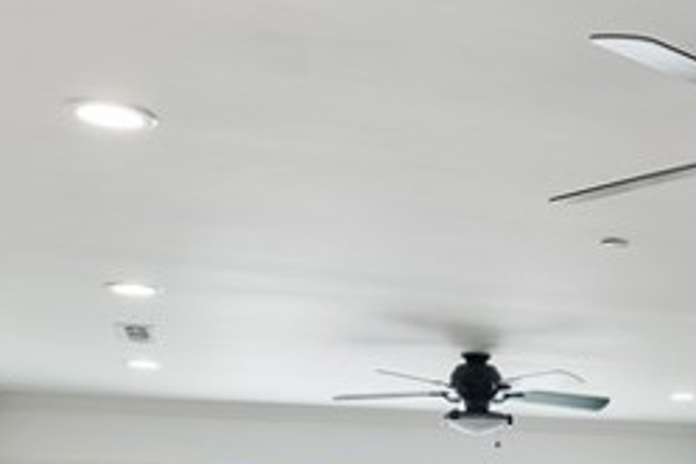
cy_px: 590
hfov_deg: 26.5
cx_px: 771
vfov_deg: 18.2
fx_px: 1353
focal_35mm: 70
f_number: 6.7
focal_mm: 17
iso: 800
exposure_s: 1/10
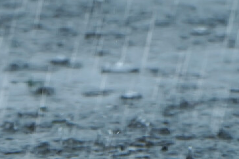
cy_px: 286
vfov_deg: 3.7
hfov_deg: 5.6
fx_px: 2451
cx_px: 87
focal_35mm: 369
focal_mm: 70
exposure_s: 1/80
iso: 200
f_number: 5.6
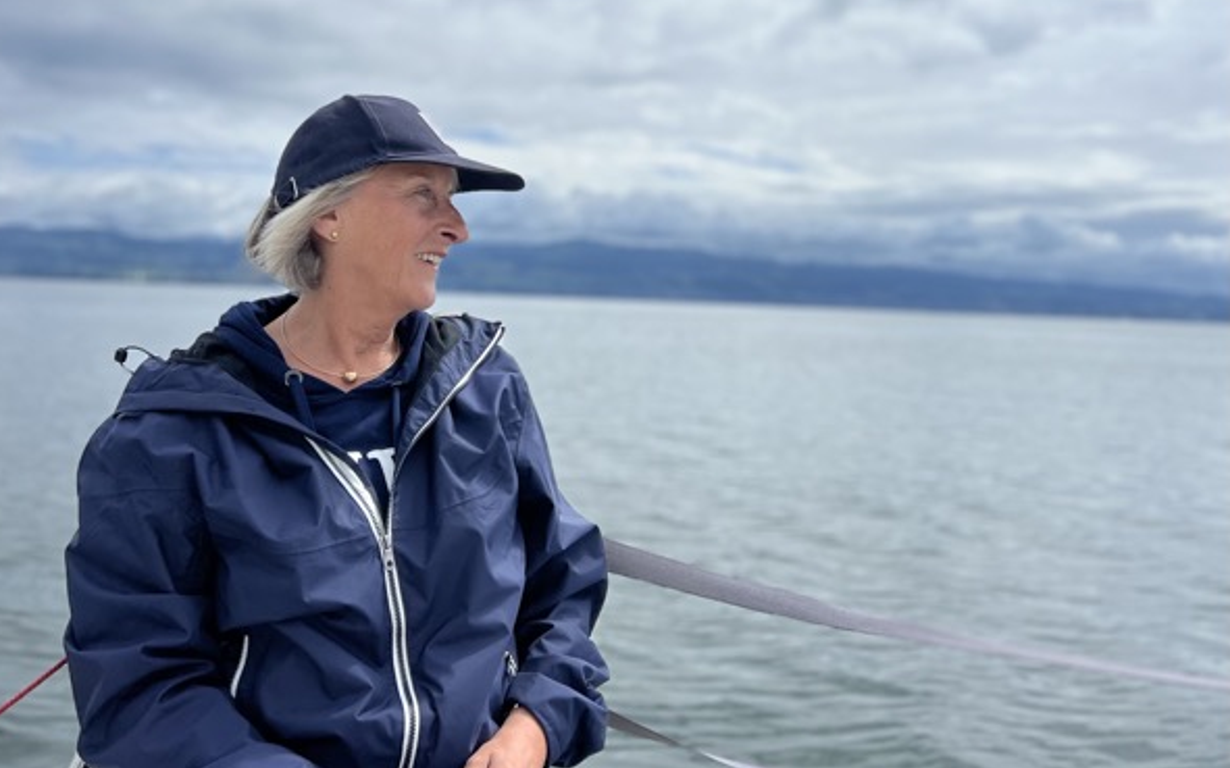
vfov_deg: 44.5
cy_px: 408
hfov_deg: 66.5
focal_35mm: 28
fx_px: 938
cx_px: 610
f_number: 1.5
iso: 50
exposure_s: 1/14286
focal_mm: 5.7
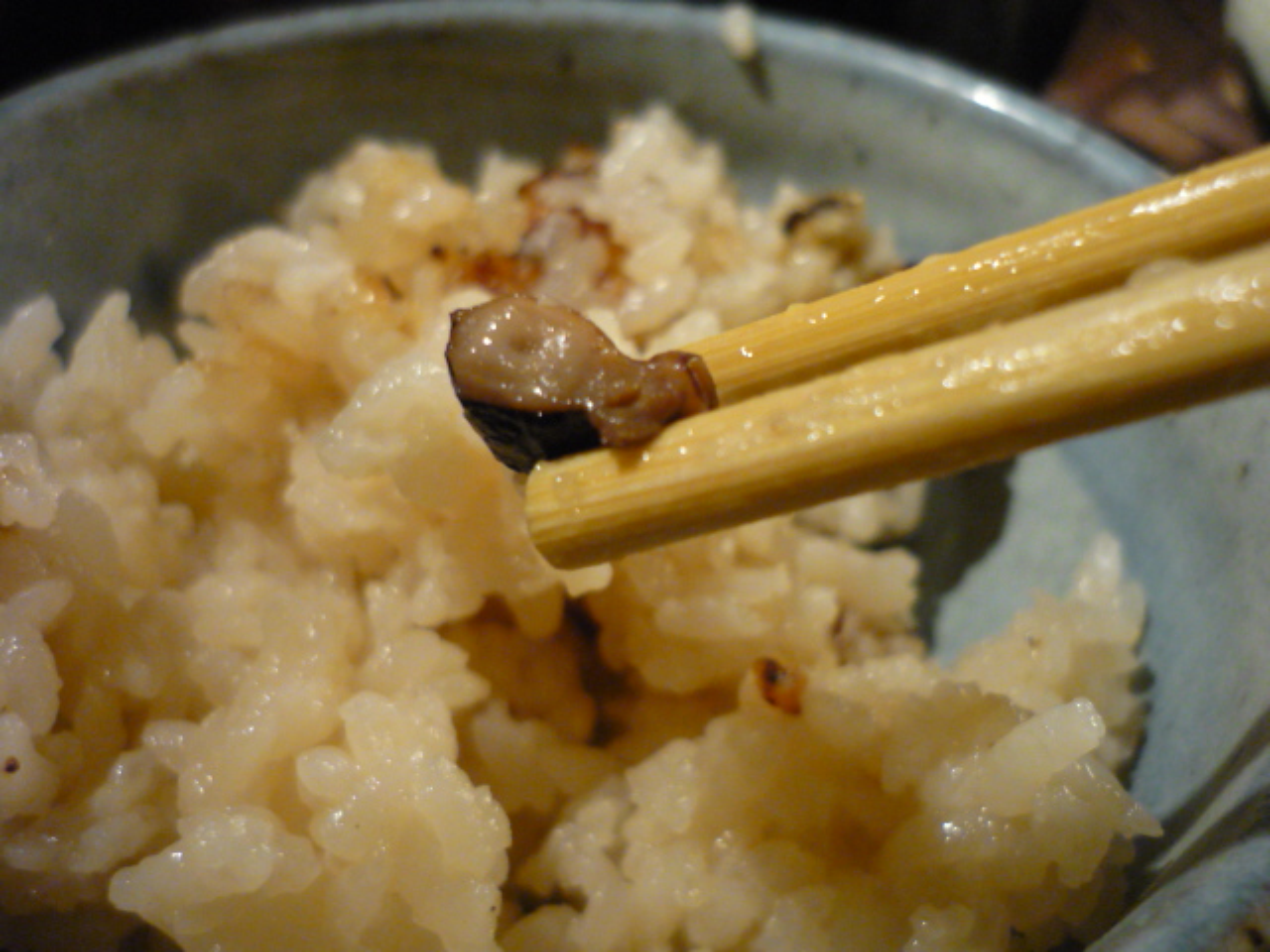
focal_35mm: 33
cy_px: 476
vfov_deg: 42.9
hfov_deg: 55.4
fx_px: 1211
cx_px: 635
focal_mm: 5.5
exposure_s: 1/30
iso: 400
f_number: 2.8
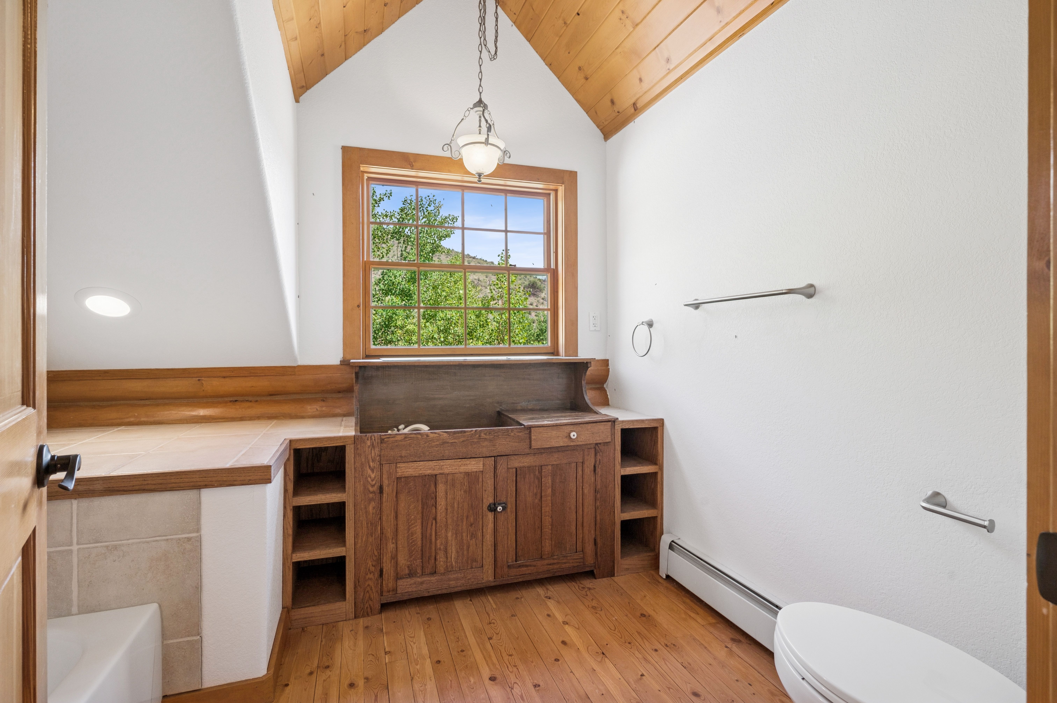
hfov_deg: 93.3
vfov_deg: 70.4
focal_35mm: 17
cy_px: 352
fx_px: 499
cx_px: 528
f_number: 9
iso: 400
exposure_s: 1/80
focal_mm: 17
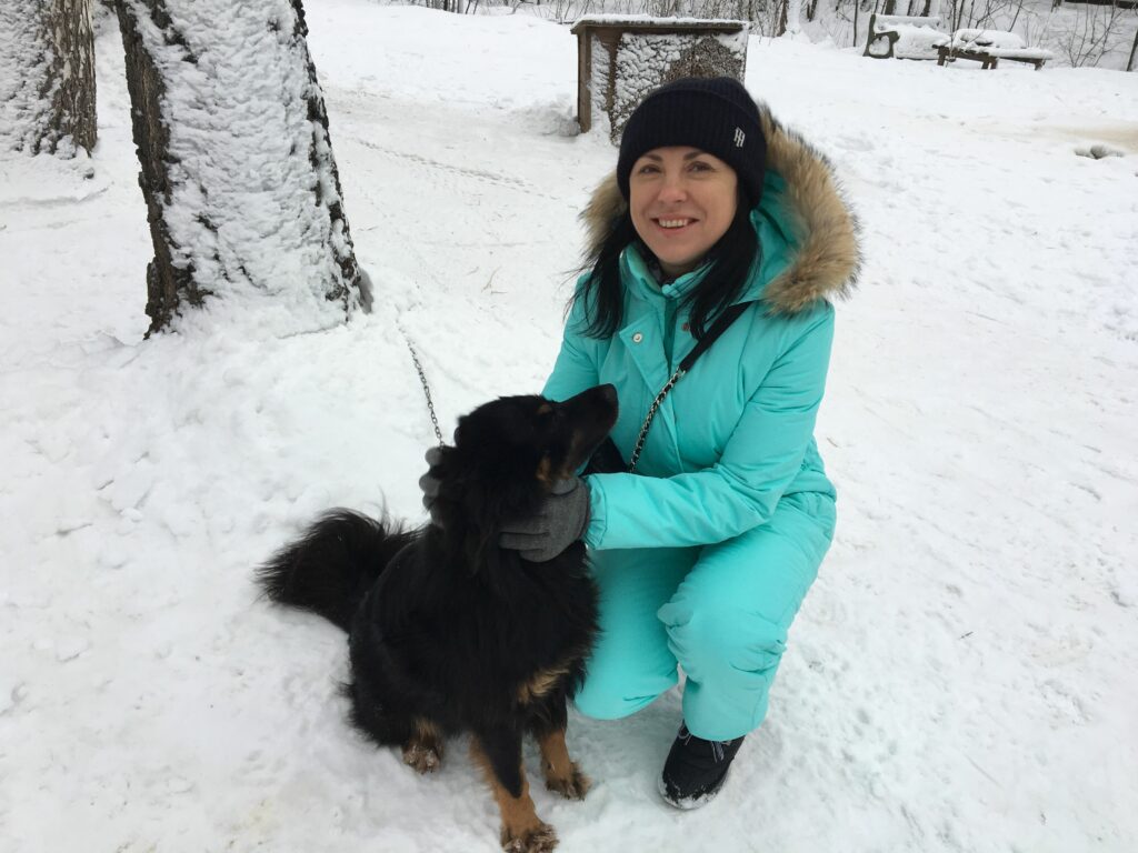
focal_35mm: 29
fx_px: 953
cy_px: 426
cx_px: 569
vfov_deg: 48.2
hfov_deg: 61.7
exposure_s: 1/209
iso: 25
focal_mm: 4.15
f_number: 2.2
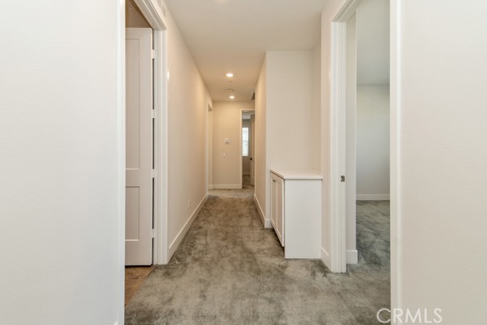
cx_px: 234
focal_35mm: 15
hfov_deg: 100.3
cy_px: 154
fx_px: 203
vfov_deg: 77.3
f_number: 4
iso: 360
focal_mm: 14
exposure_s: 1/60
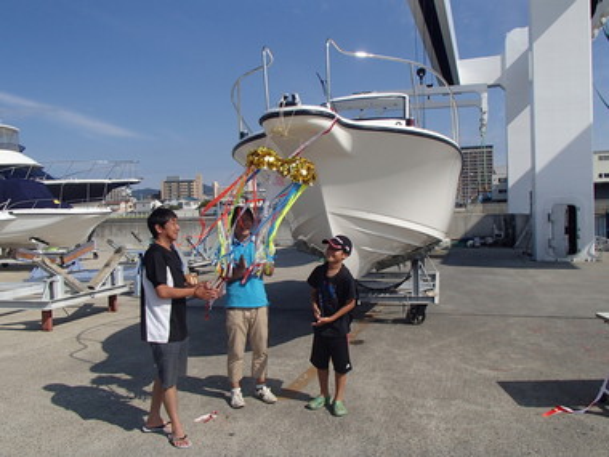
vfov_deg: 49.7
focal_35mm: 28
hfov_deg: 63.4
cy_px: 228
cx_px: 304
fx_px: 493
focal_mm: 5
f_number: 11
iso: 100
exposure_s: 1/160
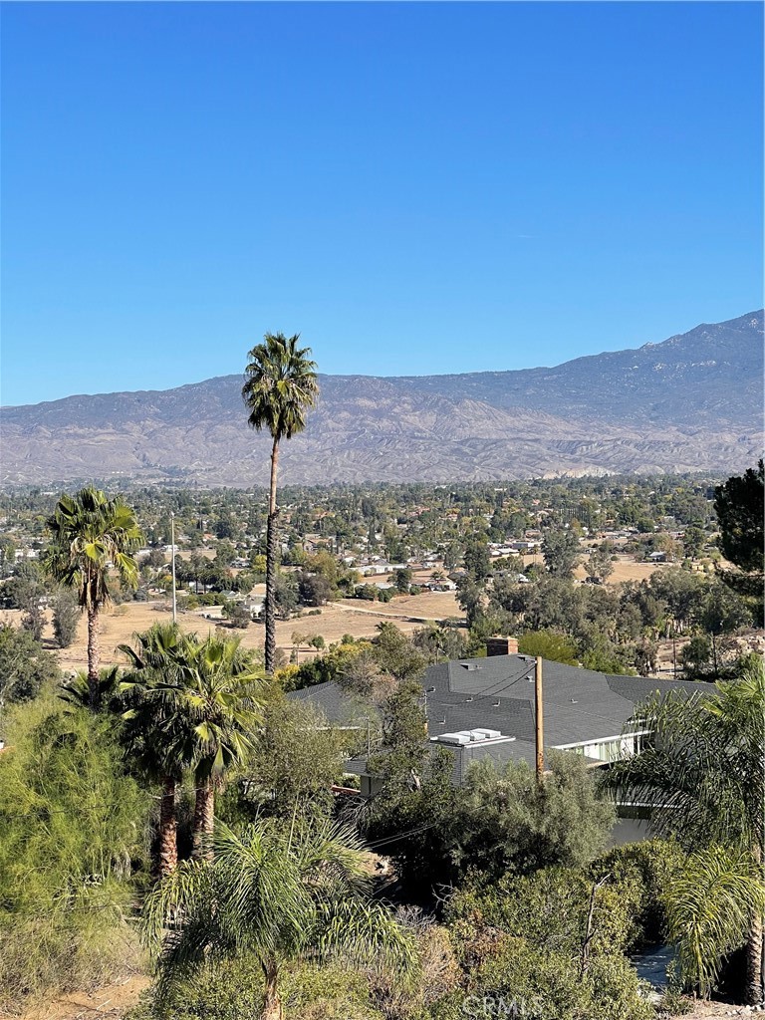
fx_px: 1886
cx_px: 382
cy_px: 510
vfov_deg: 30.3
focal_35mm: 64
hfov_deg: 22.9
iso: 20
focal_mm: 7.5
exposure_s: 1/1393
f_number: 2.2
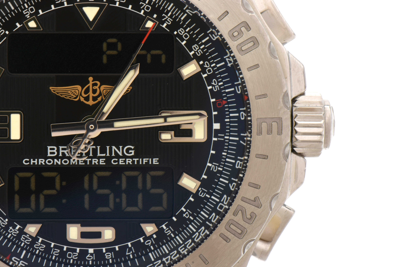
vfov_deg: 9.3
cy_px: 131
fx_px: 1640
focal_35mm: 148
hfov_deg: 13.9
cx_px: 175
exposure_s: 1/100
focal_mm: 85
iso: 100
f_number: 25
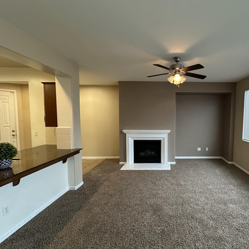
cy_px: 126
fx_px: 138
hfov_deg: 81.0
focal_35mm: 17
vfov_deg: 84.0
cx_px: 167
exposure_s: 1/60
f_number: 2.2
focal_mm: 2.22
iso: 320
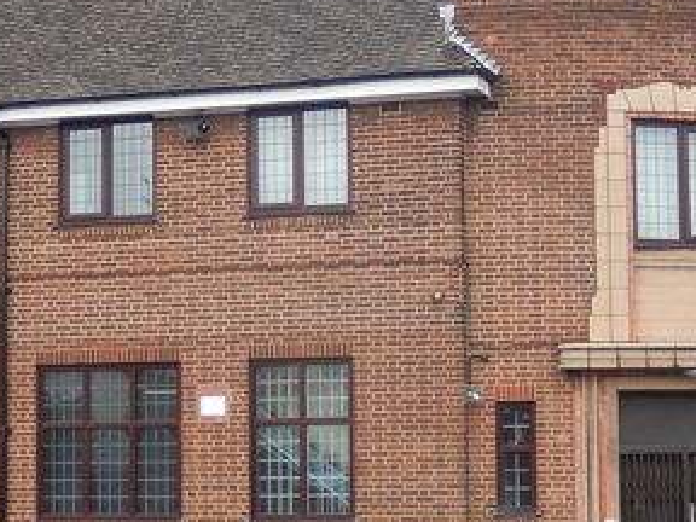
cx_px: 355
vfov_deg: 14.8
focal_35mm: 100
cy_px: 309
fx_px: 2011
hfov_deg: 19.6
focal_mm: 8.1
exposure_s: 1/100
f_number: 4.3
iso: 125
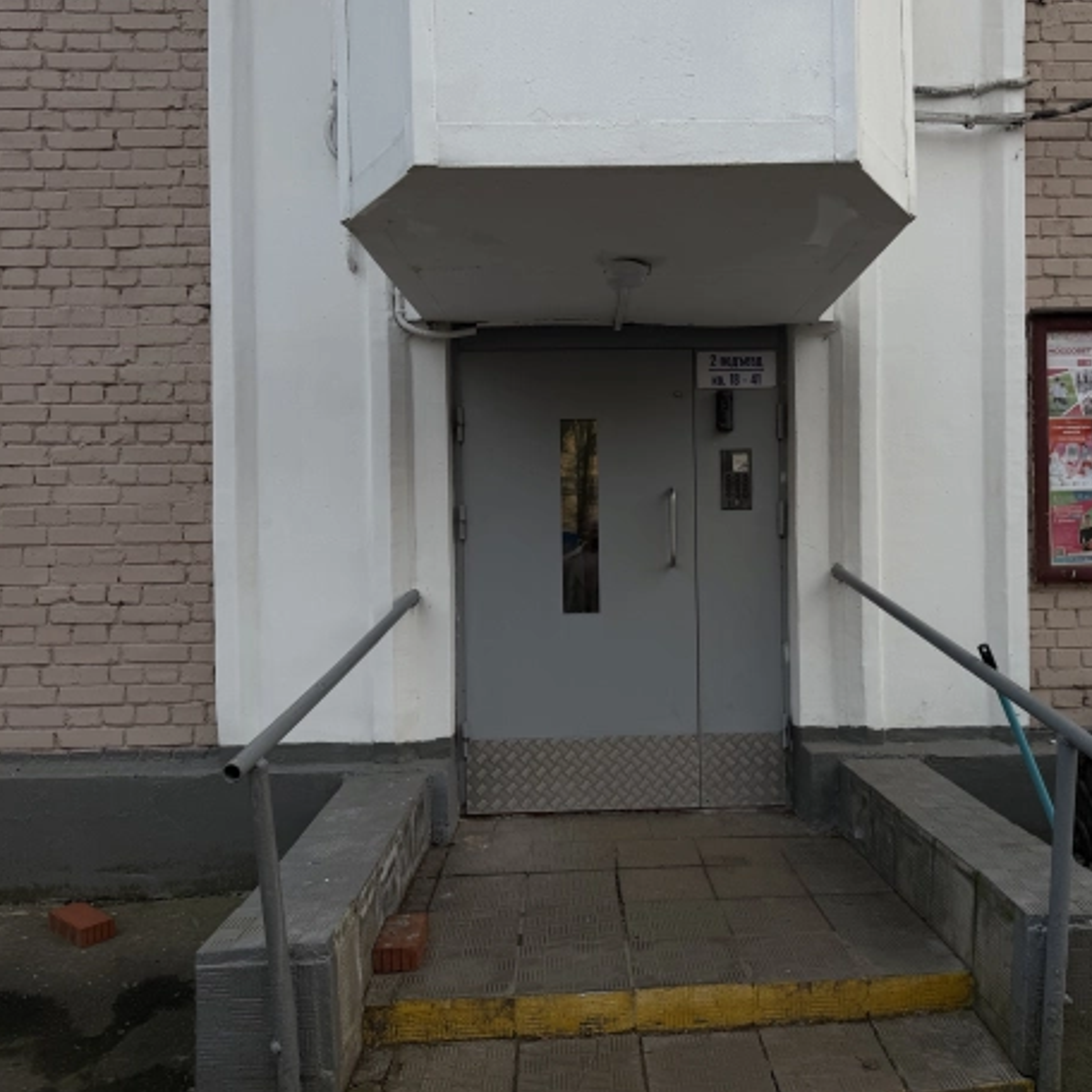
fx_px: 1035
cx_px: 637
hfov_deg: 55.3
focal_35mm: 29
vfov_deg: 55.6
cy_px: 539
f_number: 1.78
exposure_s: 1/459
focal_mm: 6.76
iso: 80
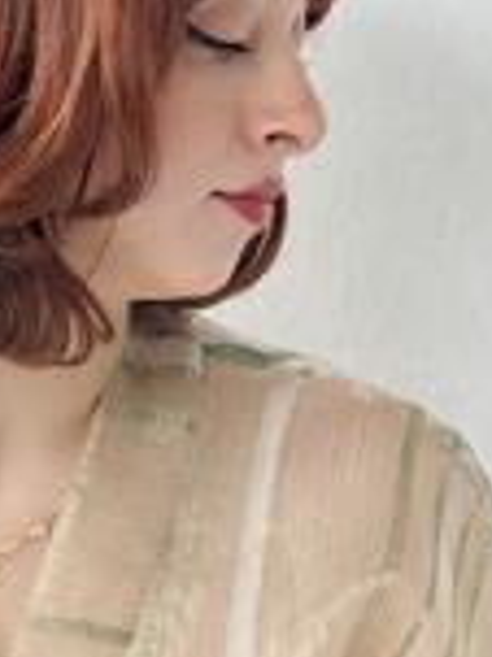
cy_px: 633
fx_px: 3226
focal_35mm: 170
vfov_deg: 11.5
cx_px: 17
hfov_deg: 8.7
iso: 80
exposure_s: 1/389
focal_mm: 6.86
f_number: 1.78
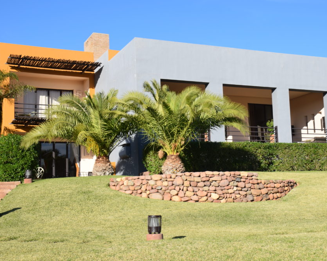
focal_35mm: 55
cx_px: 169
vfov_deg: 27.6
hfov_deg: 34.2
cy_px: 131
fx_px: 532
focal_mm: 32
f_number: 9
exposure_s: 1/320
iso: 200
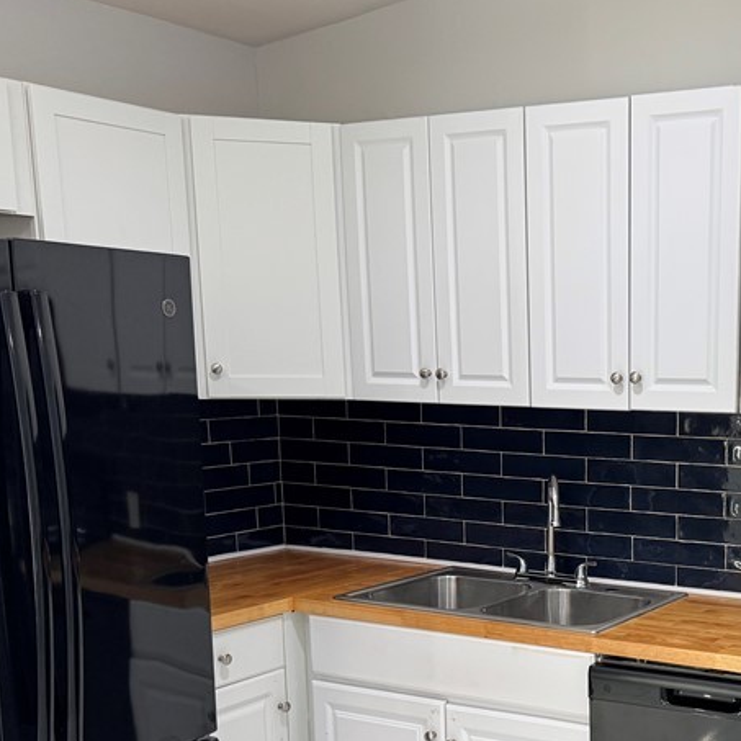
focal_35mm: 48
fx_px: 1162
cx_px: 649
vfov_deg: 34.5
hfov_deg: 33.7
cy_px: 564
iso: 200
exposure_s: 1/120
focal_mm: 6.76
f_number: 1.78
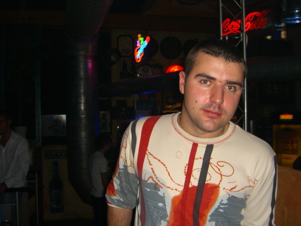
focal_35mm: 38
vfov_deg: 37.7
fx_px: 330
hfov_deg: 49.0
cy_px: 113
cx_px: 150
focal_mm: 7.9
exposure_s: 1/60
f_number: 2.8
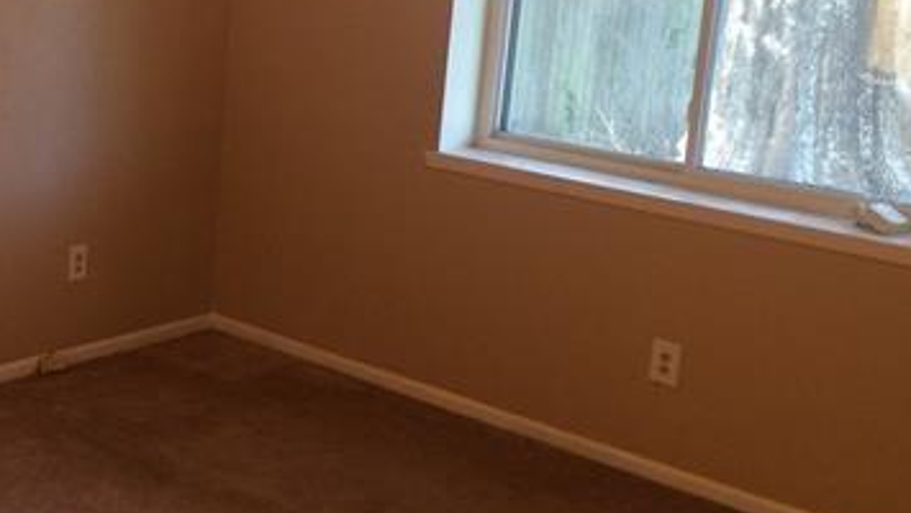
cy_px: 90
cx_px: 159
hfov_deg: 35.2
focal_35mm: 57
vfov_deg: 20.8
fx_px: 1377
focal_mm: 4.15
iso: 100
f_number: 2.2
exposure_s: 1/30
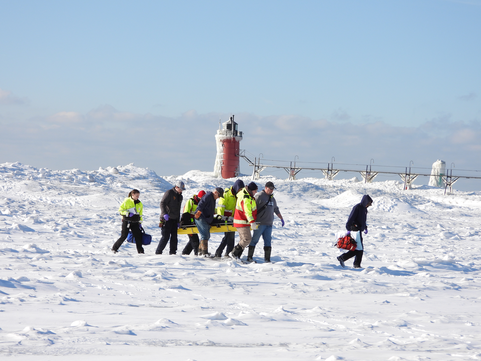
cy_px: 180
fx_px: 1876
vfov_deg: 11.0
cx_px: 240
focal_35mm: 135
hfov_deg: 14.6
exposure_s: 1/1000
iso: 100
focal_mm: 24.3
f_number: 4
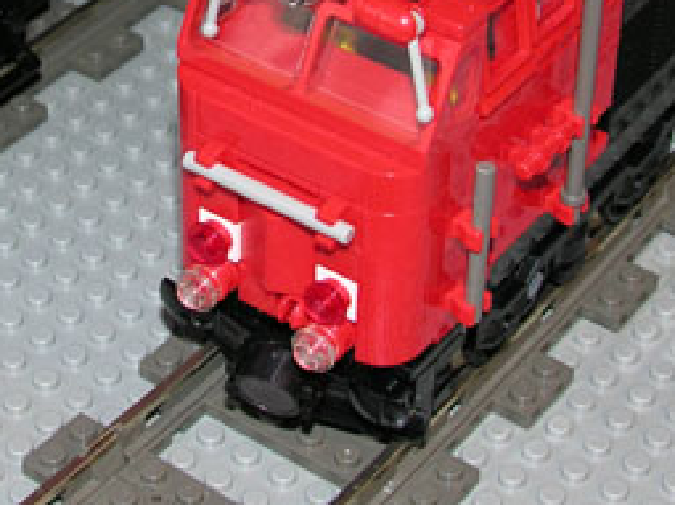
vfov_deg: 13.2
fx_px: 2144
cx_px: 140
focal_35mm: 110
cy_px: -26
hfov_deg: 17.7
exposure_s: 1/60.1
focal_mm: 8.9
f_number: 2.8
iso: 50
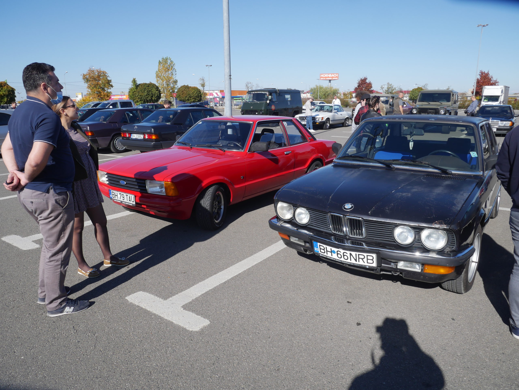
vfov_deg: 56.8
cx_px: 260
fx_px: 360
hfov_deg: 71.6
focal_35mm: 24
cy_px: 195
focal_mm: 12
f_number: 7.1
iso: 200
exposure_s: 1/500
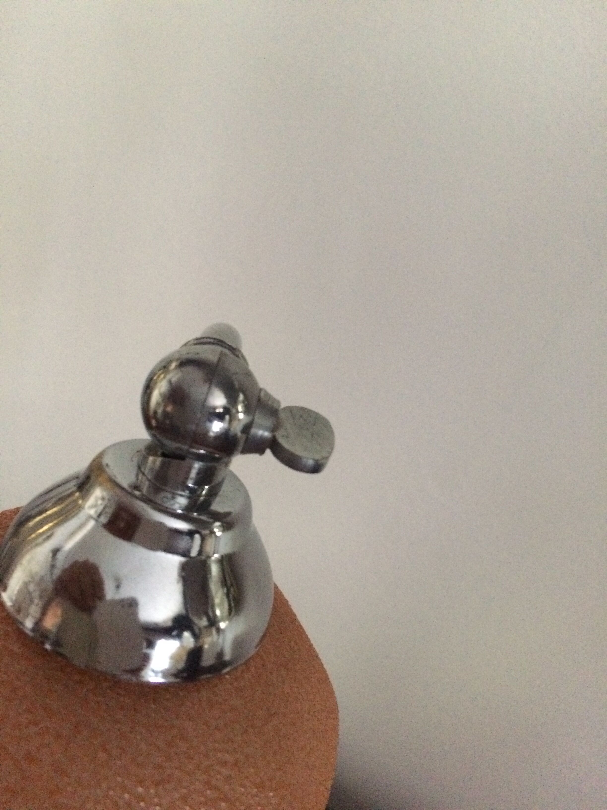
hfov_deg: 48.2
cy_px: 405
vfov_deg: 61.7
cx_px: 304
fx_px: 678
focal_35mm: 29
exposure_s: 1/17
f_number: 2.2
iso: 500
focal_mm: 4.15
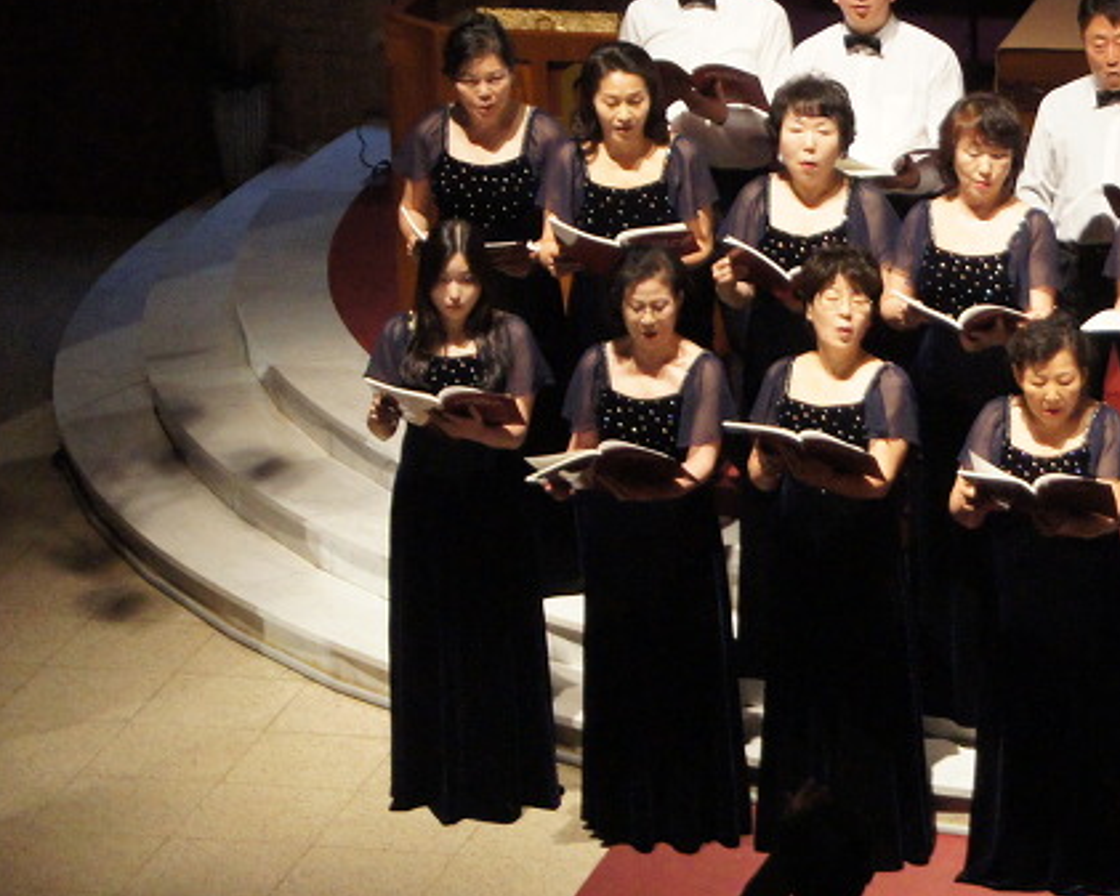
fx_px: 6238
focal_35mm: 188
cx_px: 1290
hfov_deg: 10.1
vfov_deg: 8.2
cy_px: 612
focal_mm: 55
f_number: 5.6
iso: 1600
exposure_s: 1/80
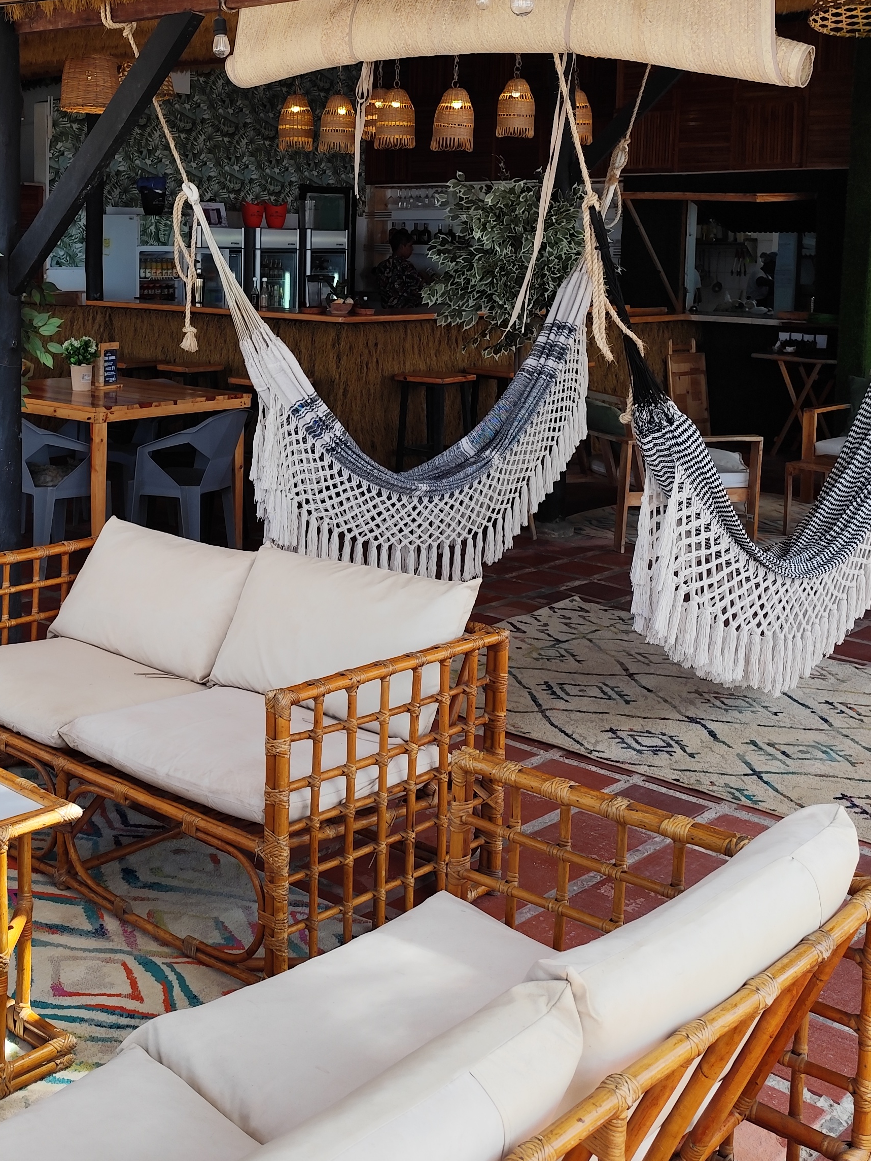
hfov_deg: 34.8
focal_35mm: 41
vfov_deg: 45.0
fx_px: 1375
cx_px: 298
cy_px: 369
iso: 50
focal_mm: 6.14
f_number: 1.65
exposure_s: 1/301
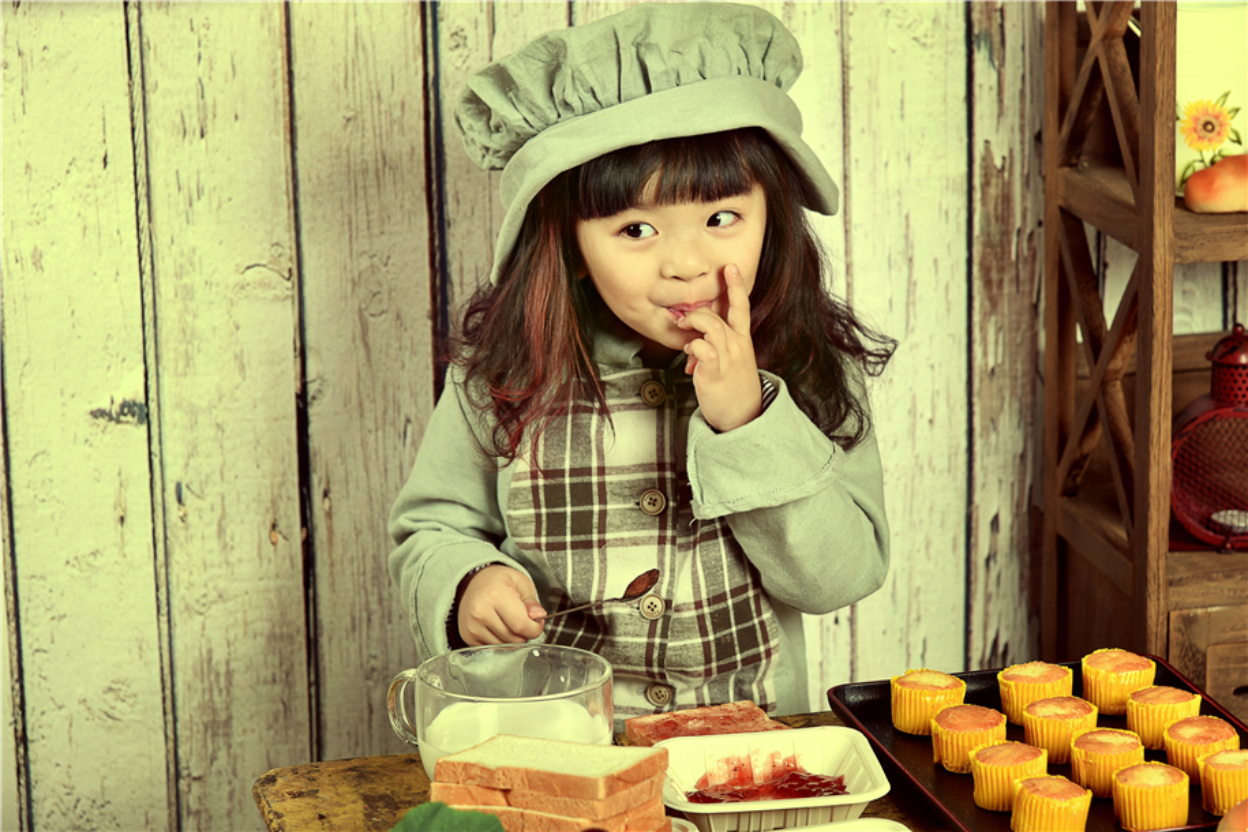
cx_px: 624
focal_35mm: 105
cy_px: 416
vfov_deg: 13.0
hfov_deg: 19.5
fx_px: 3640
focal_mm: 105
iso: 250
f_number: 5.6
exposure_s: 1/160
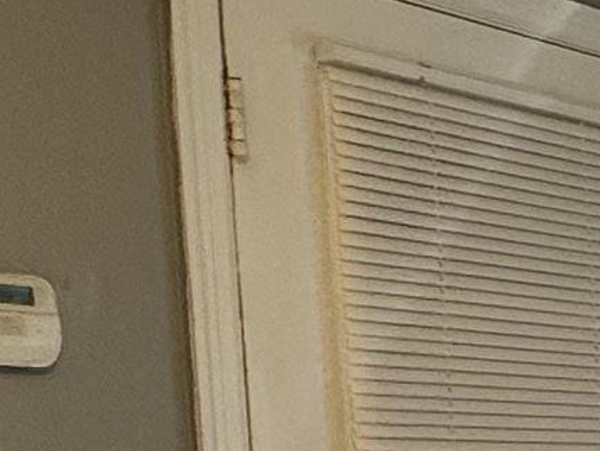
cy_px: 538
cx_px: 1873
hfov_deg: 10.9
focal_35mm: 100
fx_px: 1734
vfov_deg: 14.4
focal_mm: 2.22
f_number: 2.2
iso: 160
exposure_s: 1/120
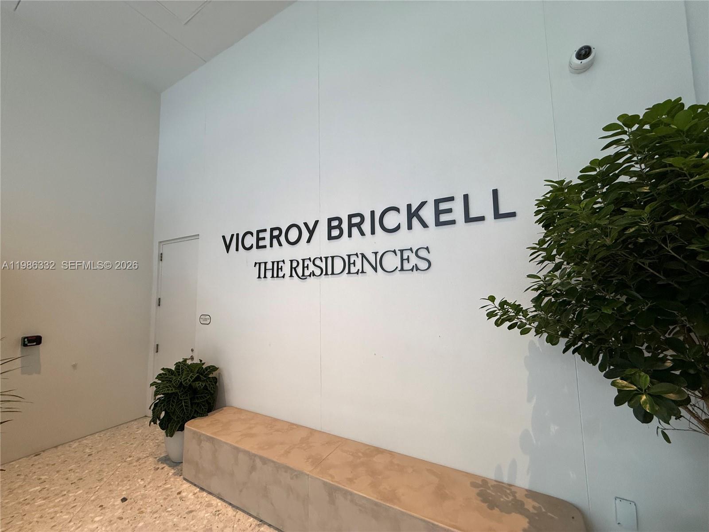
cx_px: 354
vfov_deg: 85.7
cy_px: 266
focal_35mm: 14
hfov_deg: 102.1
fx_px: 287
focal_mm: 2.22
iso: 200
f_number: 2.2
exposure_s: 1/120
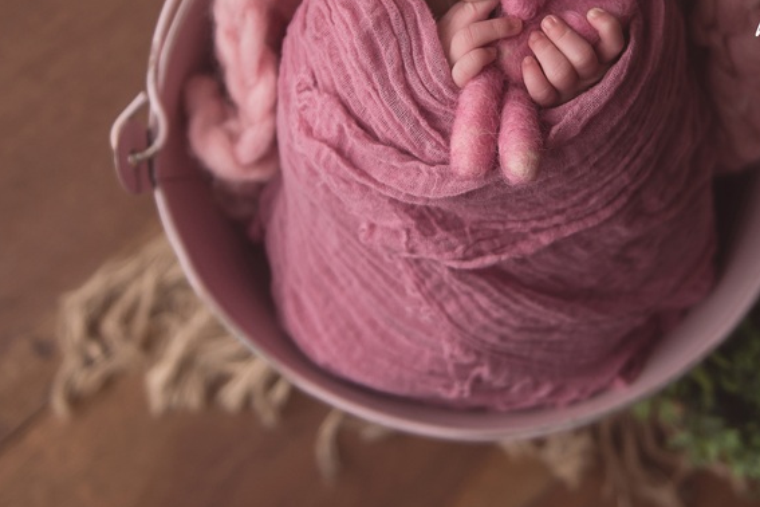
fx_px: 1520
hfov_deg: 27.9
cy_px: 61
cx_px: 523
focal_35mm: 72
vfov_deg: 18.6
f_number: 2.8
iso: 100
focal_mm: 34
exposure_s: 1/160
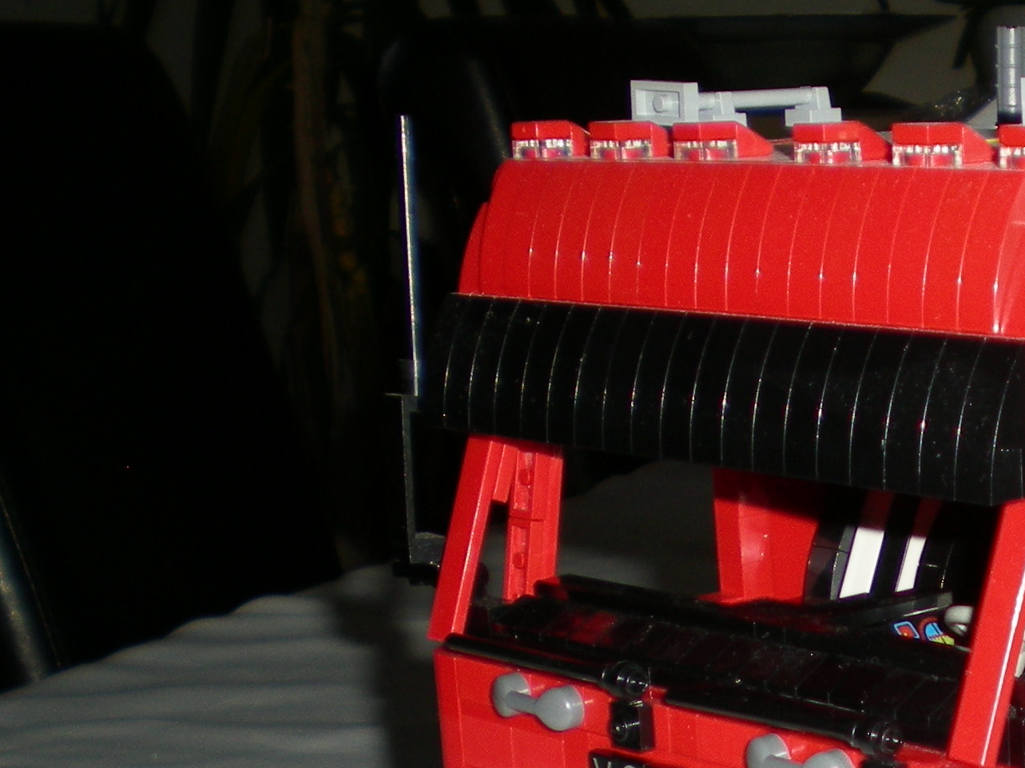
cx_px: 1038
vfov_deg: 16.0
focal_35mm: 91
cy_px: 743
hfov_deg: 20.8
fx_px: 2694
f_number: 3.1
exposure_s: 1/60
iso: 50
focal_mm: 6.3
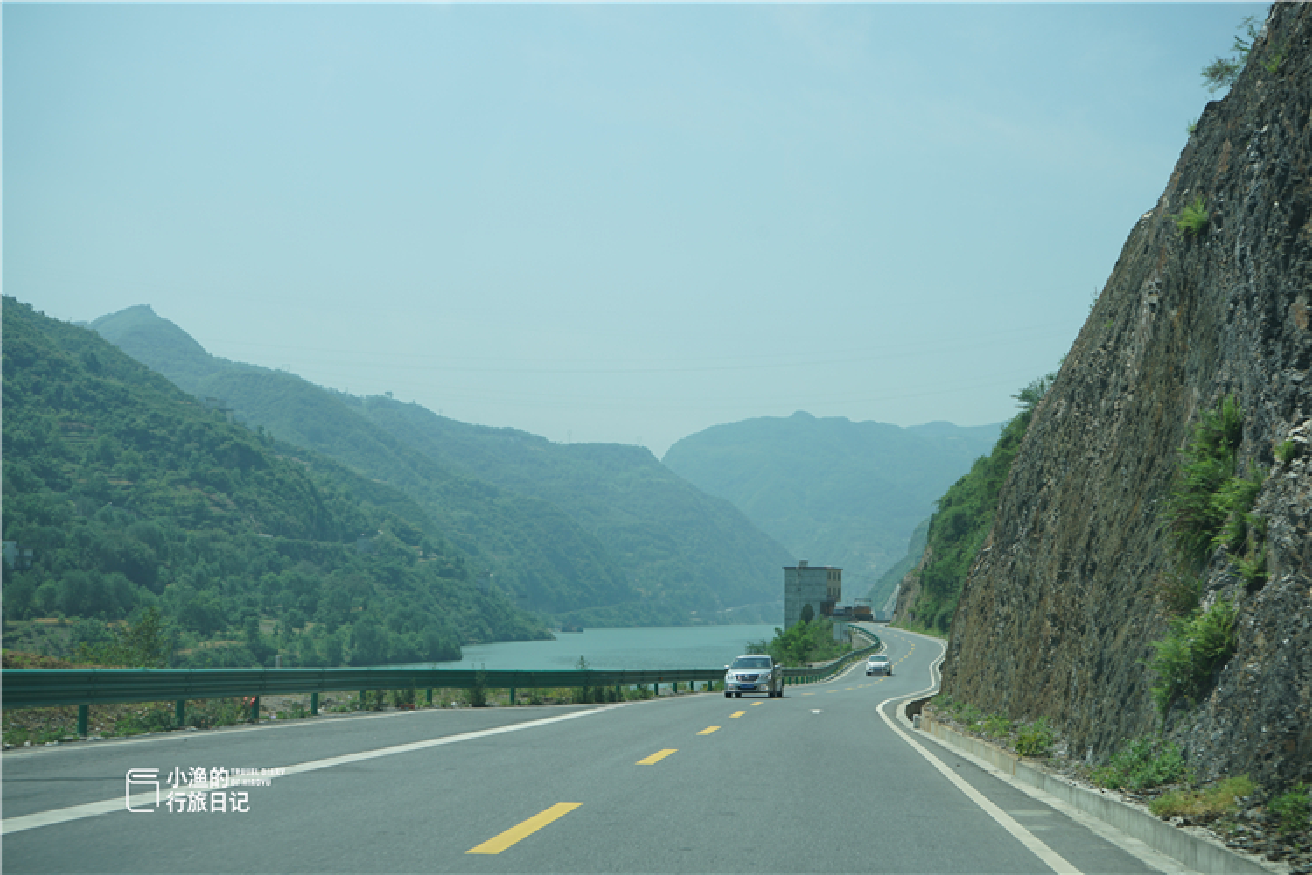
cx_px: 656
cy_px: 438
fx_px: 1713
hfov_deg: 41.9
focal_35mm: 47
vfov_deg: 28.6
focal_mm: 47
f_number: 9
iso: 100
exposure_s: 1/250
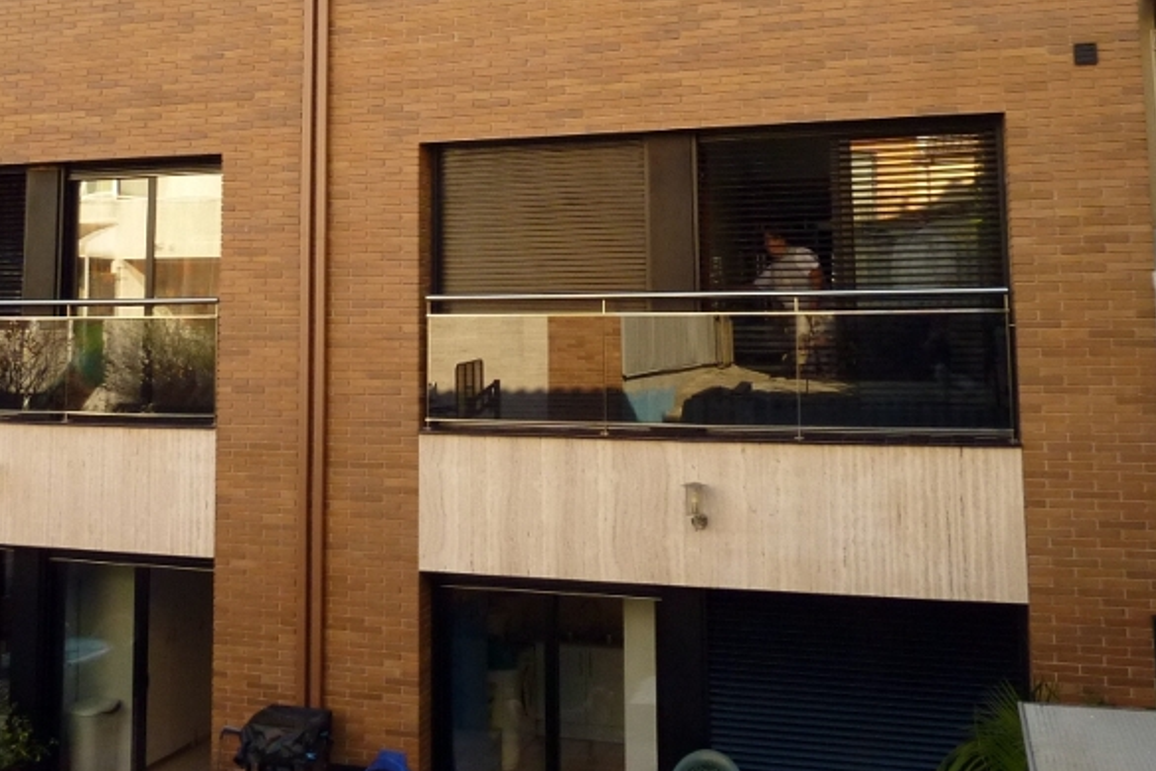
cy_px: 167
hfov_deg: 48.2
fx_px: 1284
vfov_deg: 32.6
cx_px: 462
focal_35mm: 40
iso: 200
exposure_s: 1/250
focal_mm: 4.1
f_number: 4
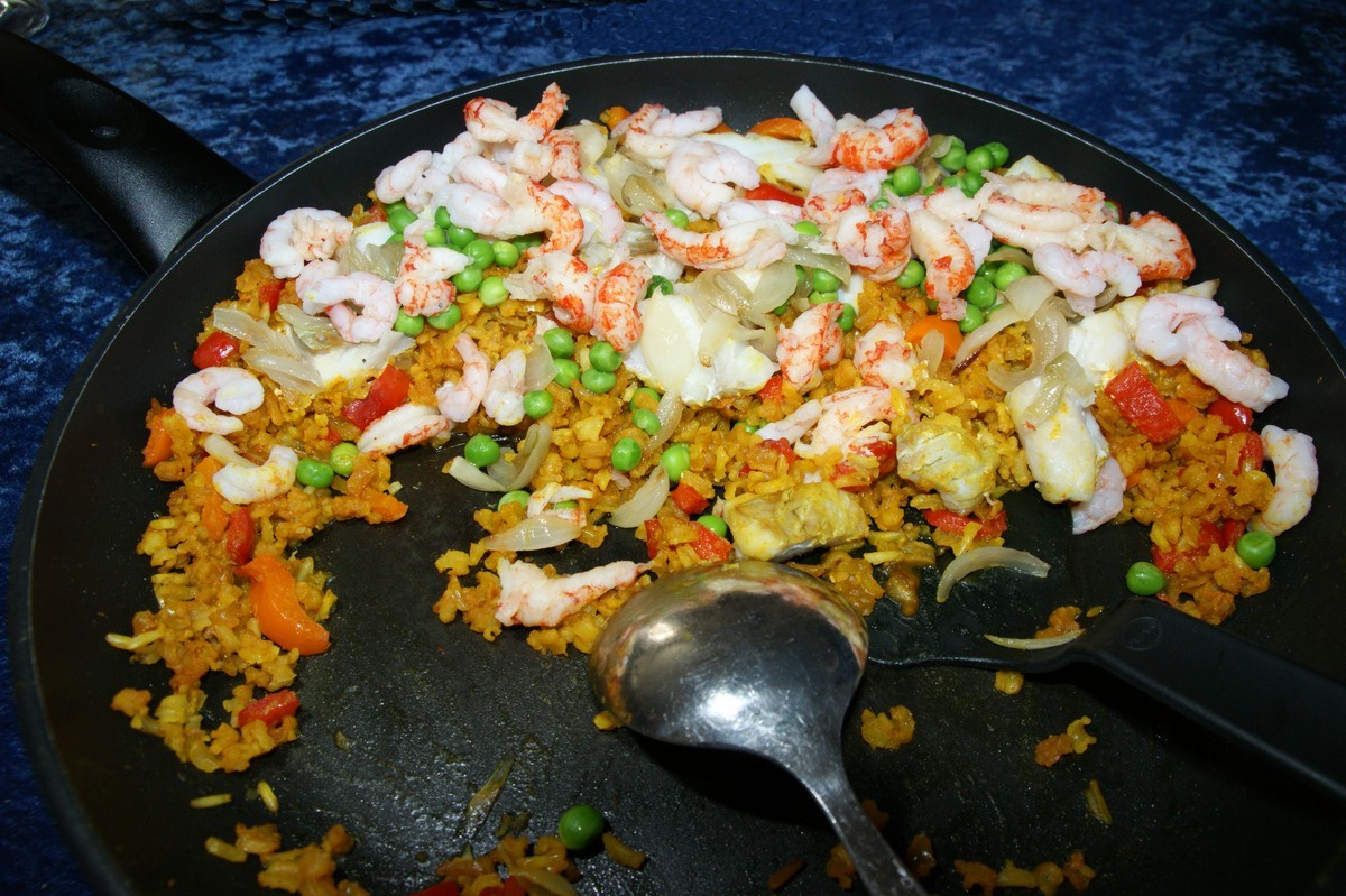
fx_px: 1009
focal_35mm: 27
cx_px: 673
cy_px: 448
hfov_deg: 67.4
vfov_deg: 47.9
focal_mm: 18
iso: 400
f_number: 8
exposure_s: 1/60
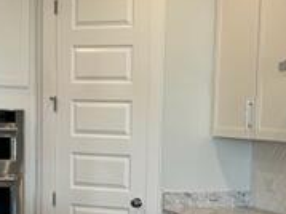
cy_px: 198
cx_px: 158
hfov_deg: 21.1
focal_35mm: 93
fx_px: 768
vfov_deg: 15.7
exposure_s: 1/60
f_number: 1.6
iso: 80
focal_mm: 5.1
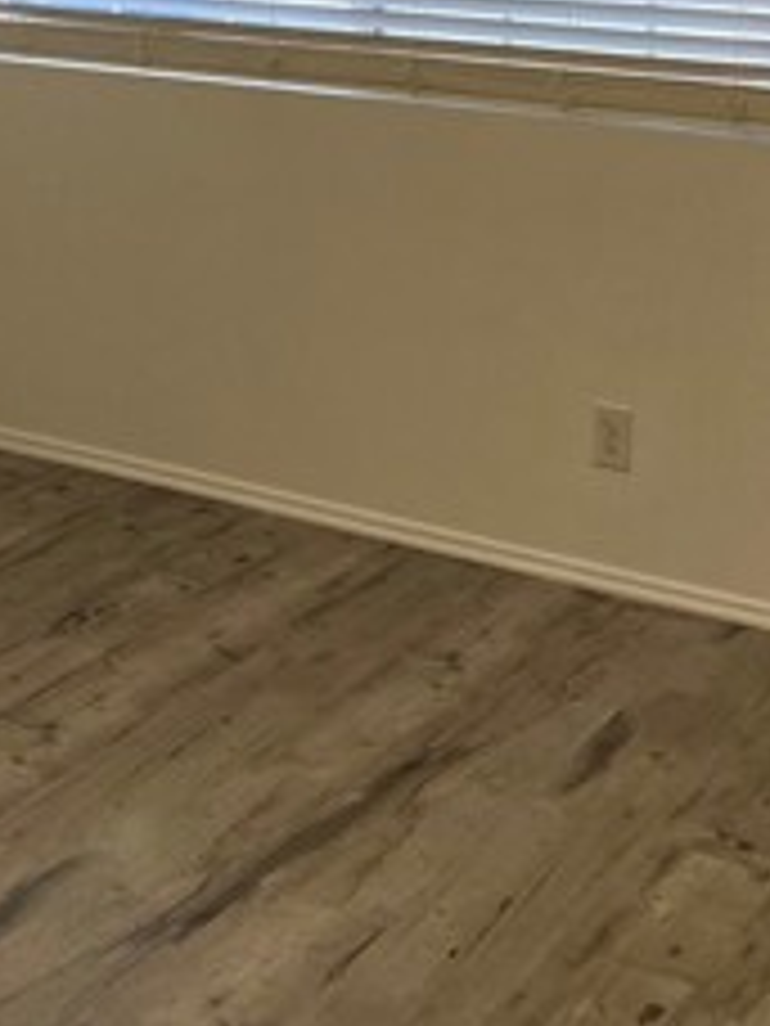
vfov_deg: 25.5
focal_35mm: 73
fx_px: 2165
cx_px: 99
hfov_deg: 19.8
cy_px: 27
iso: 125
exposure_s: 1/120
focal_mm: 4.25
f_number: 1.8
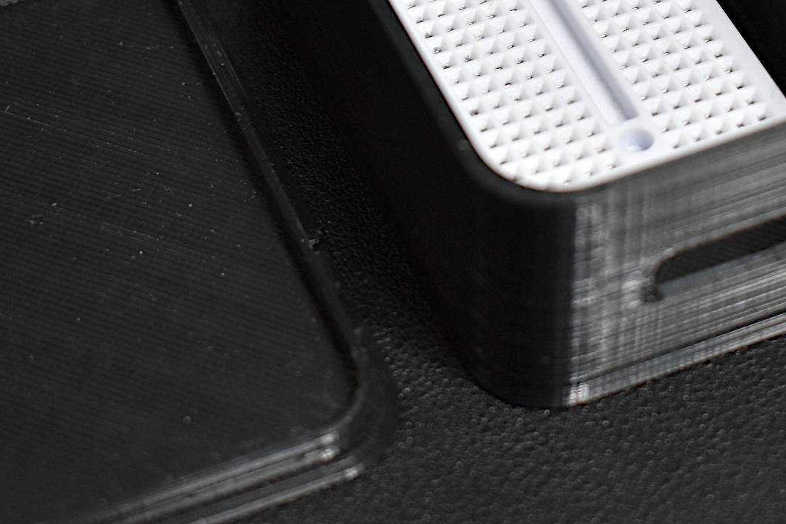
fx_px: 2598
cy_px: 85
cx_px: 397
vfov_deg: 11.5
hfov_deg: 17.2
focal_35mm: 119
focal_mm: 34
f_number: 4.5
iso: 800
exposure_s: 1/160
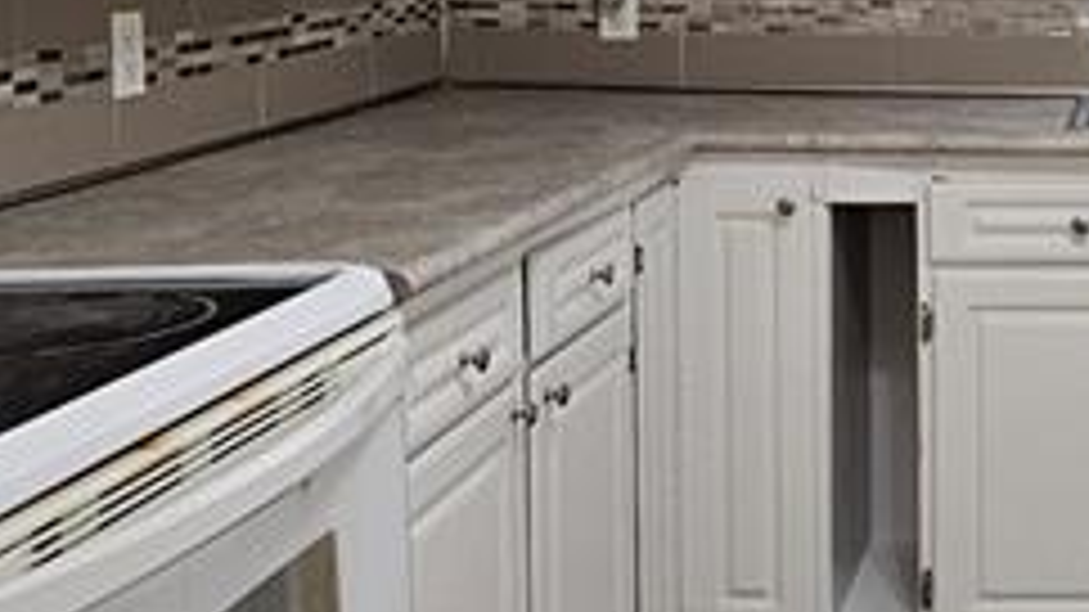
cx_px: 1076
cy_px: 0
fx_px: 1732
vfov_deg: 19.5
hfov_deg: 32.3
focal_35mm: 60
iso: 200
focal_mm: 2.2
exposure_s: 1/60
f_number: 2.2
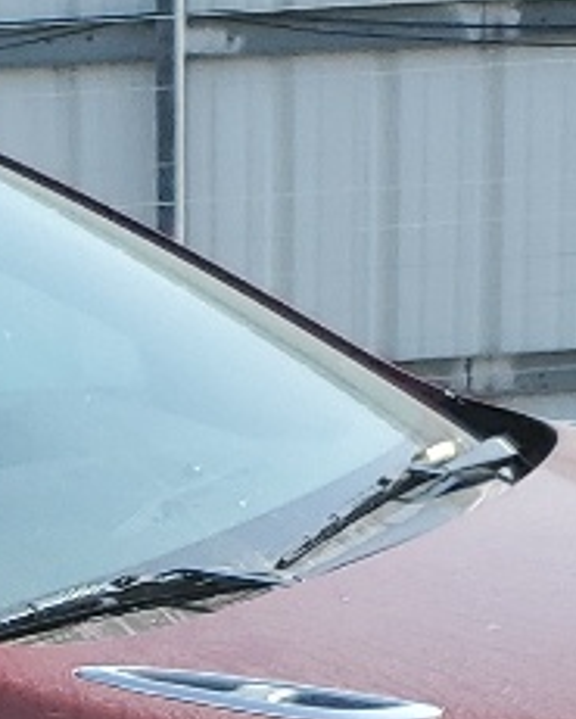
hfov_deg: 8.5
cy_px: 1180
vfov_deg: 10.5
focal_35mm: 176
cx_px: -346
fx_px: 3748
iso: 50
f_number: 1.5
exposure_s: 1/2000
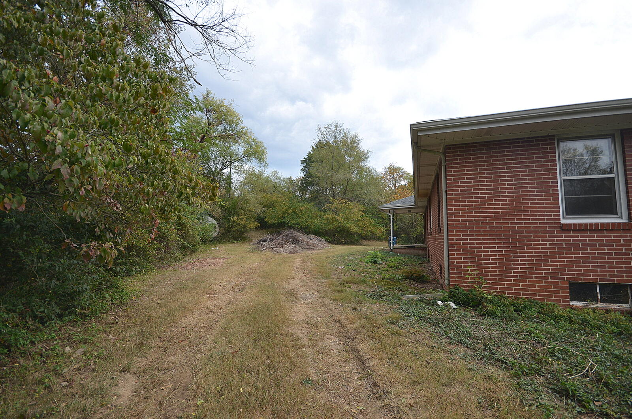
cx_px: 316
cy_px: 210
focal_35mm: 15
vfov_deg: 77.1
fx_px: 263
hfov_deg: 100.5
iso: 200
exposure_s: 1/250
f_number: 8
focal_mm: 10
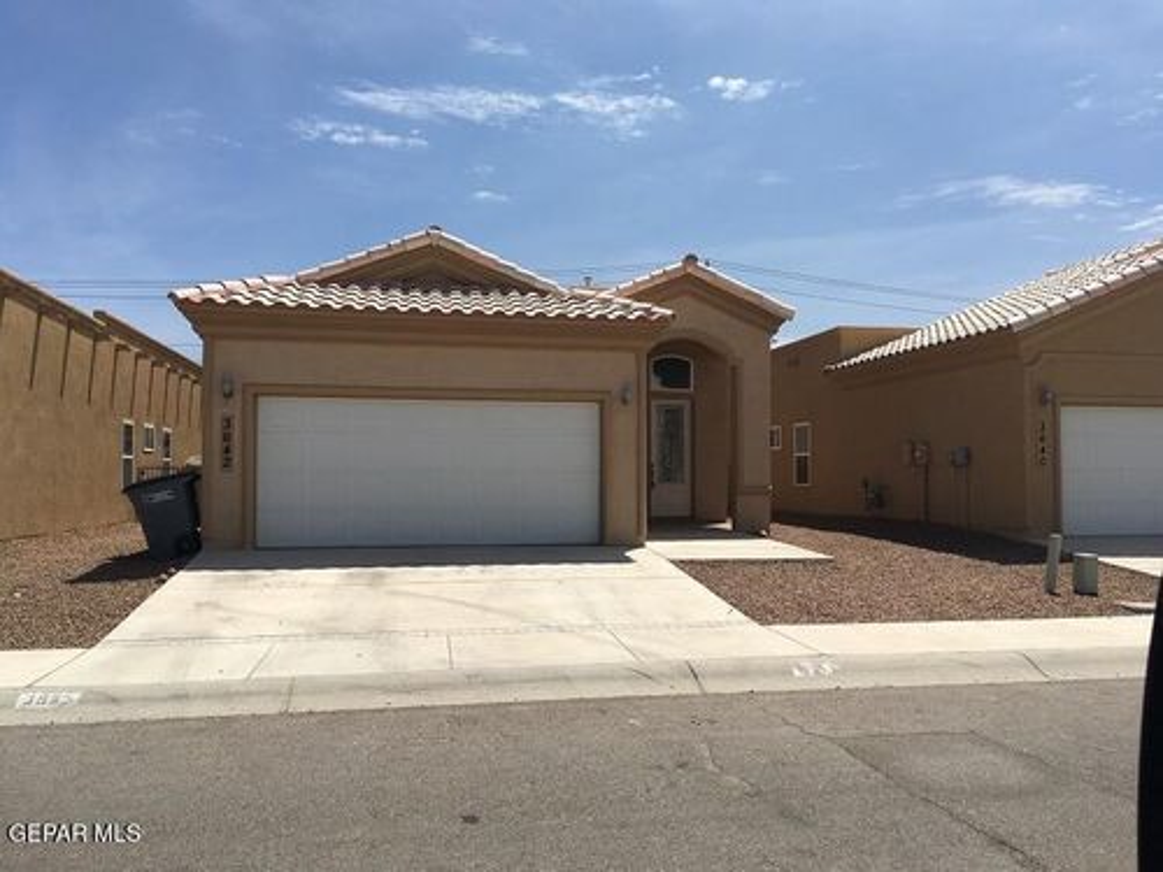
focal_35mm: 29
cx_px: 582
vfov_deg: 48.2
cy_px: 436
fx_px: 974
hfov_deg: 61.7
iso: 25
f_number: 2.2
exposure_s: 1/2849
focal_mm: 4.15
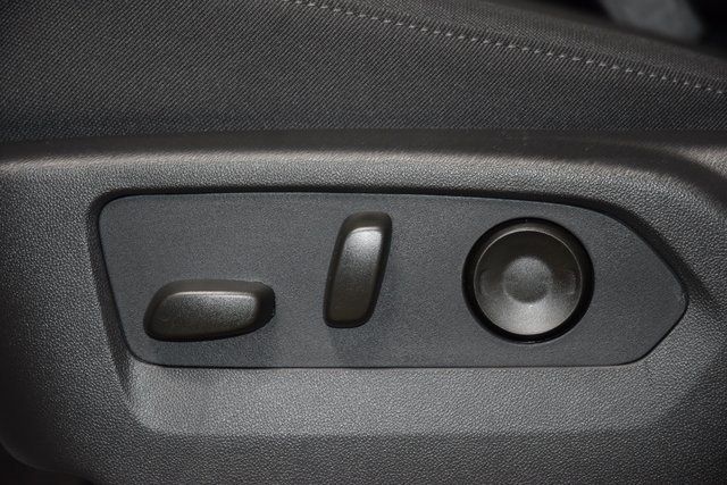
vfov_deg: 13.0
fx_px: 2121
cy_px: 242
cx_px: 364
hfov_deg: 19.5
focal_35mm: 105
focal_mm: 70
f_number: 4.5
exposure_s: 1/50
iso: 1800
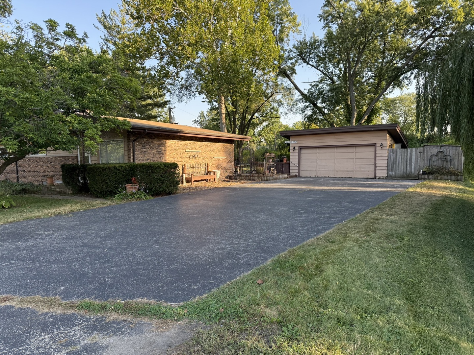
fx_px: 329
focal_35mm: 24
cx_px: 237
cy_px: 178
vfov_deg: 56.8
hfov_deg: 71.6
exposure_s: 1/772
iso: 100
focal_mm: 6.76
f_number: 1.78
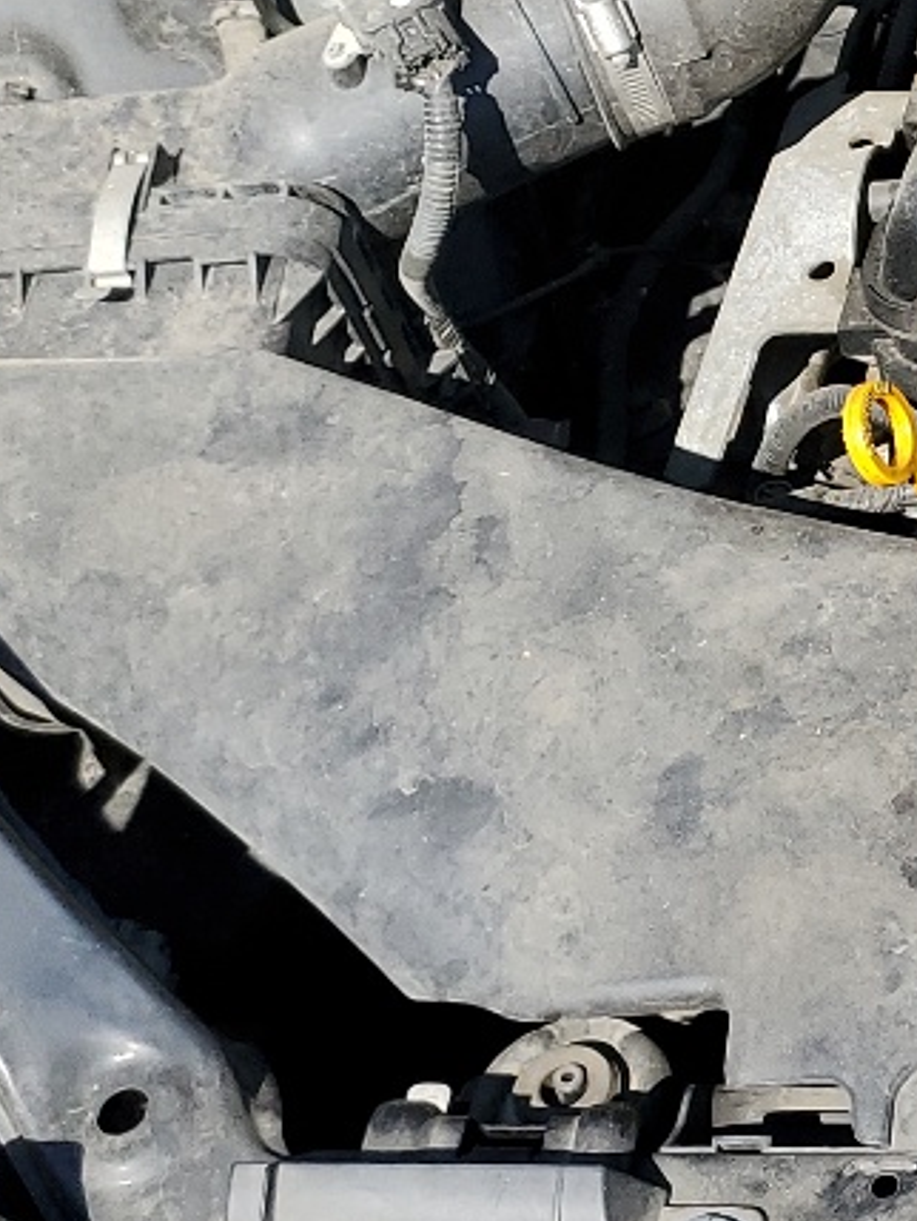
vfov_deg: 20.1
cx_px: 1825
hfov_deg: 13.2
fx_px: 3424
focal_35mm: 97
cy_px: 302
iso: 50
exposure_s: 1/2000
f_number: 1.5
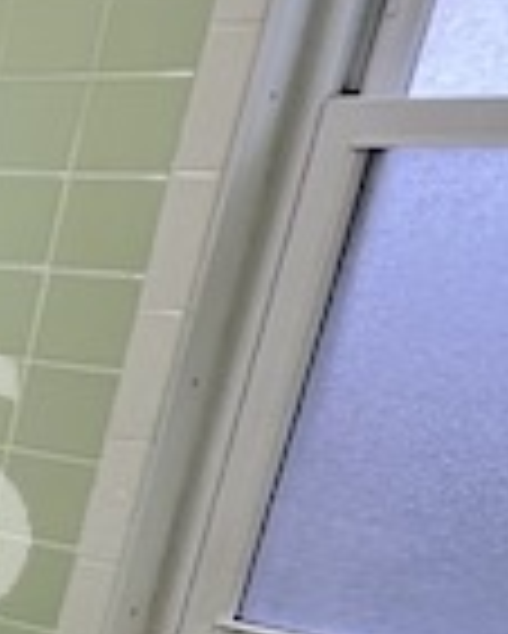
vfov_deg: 24.5
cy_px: 710
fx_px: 1352
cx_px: -850
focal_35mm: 72
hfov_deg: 13.0
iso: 160
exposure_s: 1/60
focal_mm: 1.57
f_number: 1.8
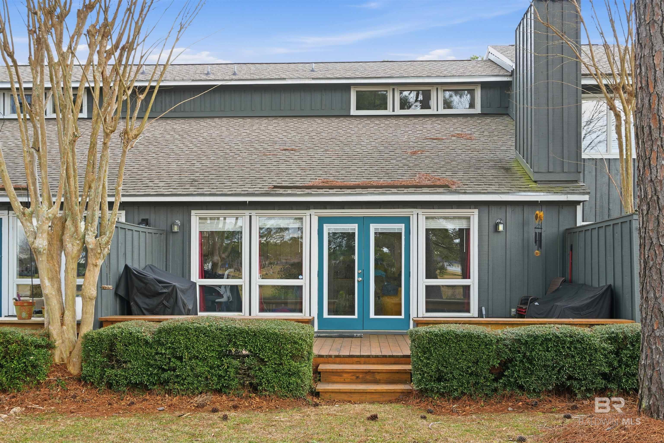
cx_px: 332
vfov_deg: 36.9
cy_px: 222
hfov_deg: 53.1
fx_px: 664
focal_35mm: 36
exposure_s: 1/10
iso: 50
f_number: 8
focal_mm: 24
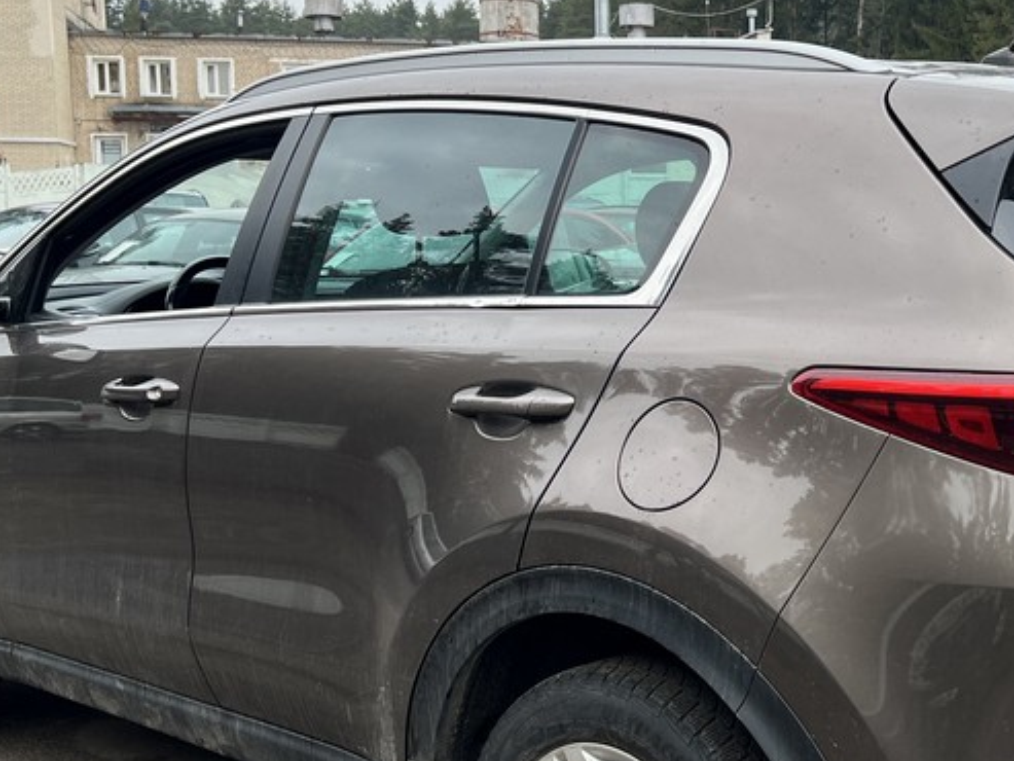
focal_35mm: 54
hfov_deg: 35.1
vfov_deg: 27.0
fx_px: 1582
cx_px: 699
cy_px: 455
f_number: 1.5
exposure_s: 1/410
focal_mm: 5.7
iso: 50
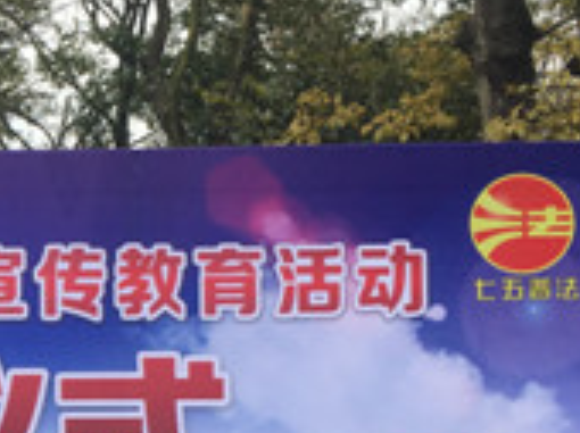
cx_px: -130
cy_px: 450
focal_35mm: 94
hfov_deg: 19.6
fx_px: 1573
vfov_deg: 15.4
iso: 25
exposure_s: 1/407
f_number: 2.2
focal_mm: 4.15
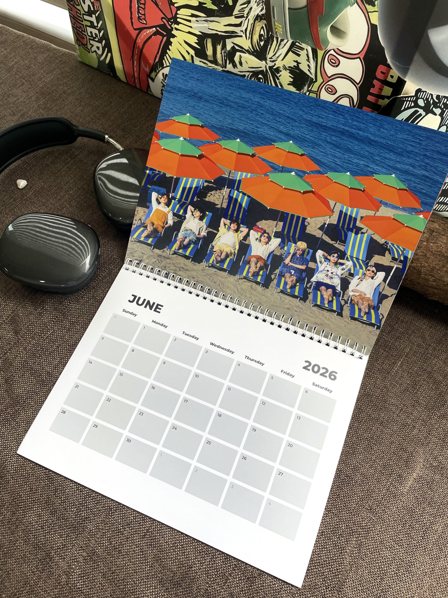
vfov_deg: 67.3
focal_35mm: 26
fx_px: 449
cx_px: 224
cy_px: 299
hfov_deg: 53.1
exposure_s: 1/159
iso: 32
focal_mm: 4.2
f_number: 1.6
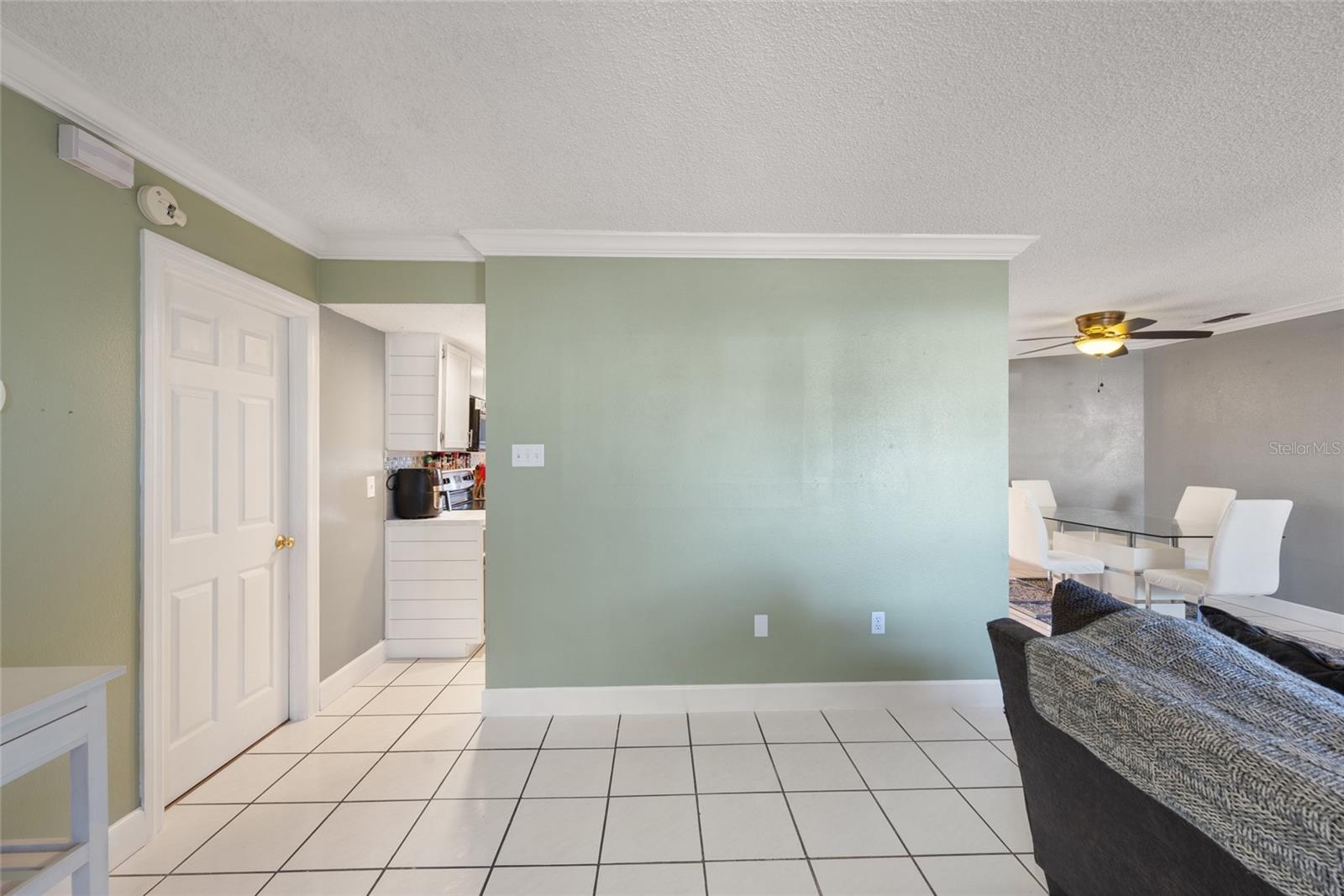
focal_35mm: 14
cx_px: 672
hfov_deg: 104.2
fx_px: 523
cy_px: 448
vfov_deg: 81.2
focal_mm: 14
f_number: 7.1
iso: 250
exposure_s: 1
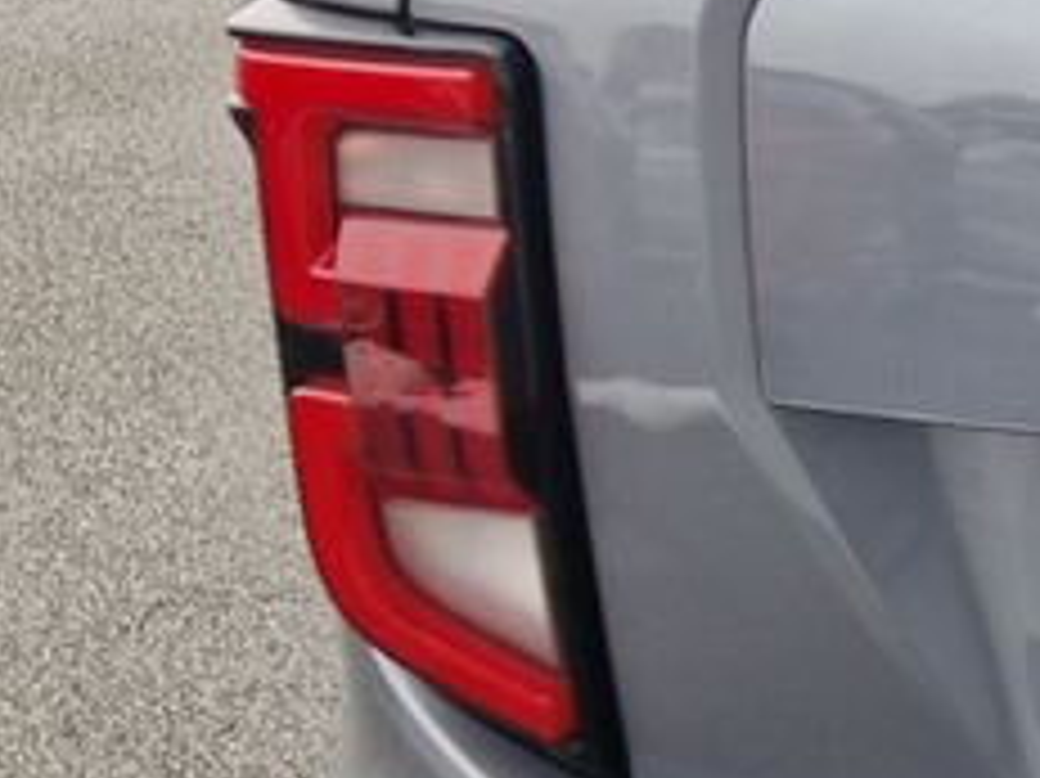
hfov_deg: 16.8
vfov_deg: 14.5
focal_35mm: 102
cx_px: 1711
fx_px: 3063
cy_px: 252
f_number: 1.8
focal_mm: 5.4
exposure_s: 1/180
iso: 80
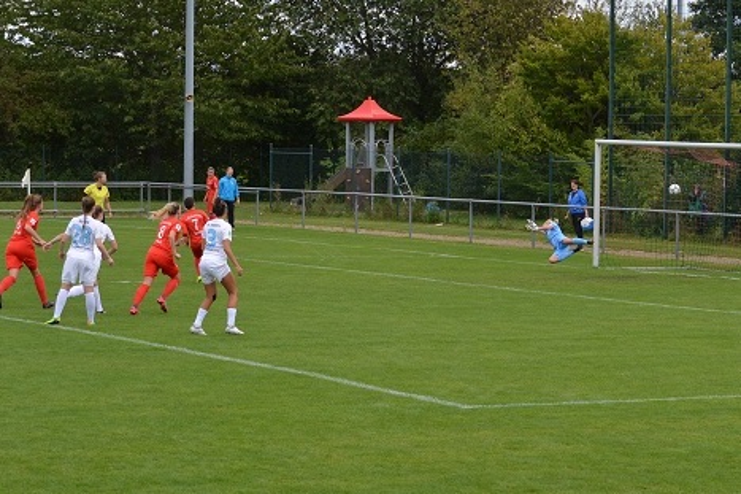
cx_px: 370
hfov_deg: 24.6
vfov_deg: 16.5
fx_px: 1697
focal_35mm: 82
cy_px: 247
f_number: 5.6
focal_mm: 55
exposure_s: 1/1600
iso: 400
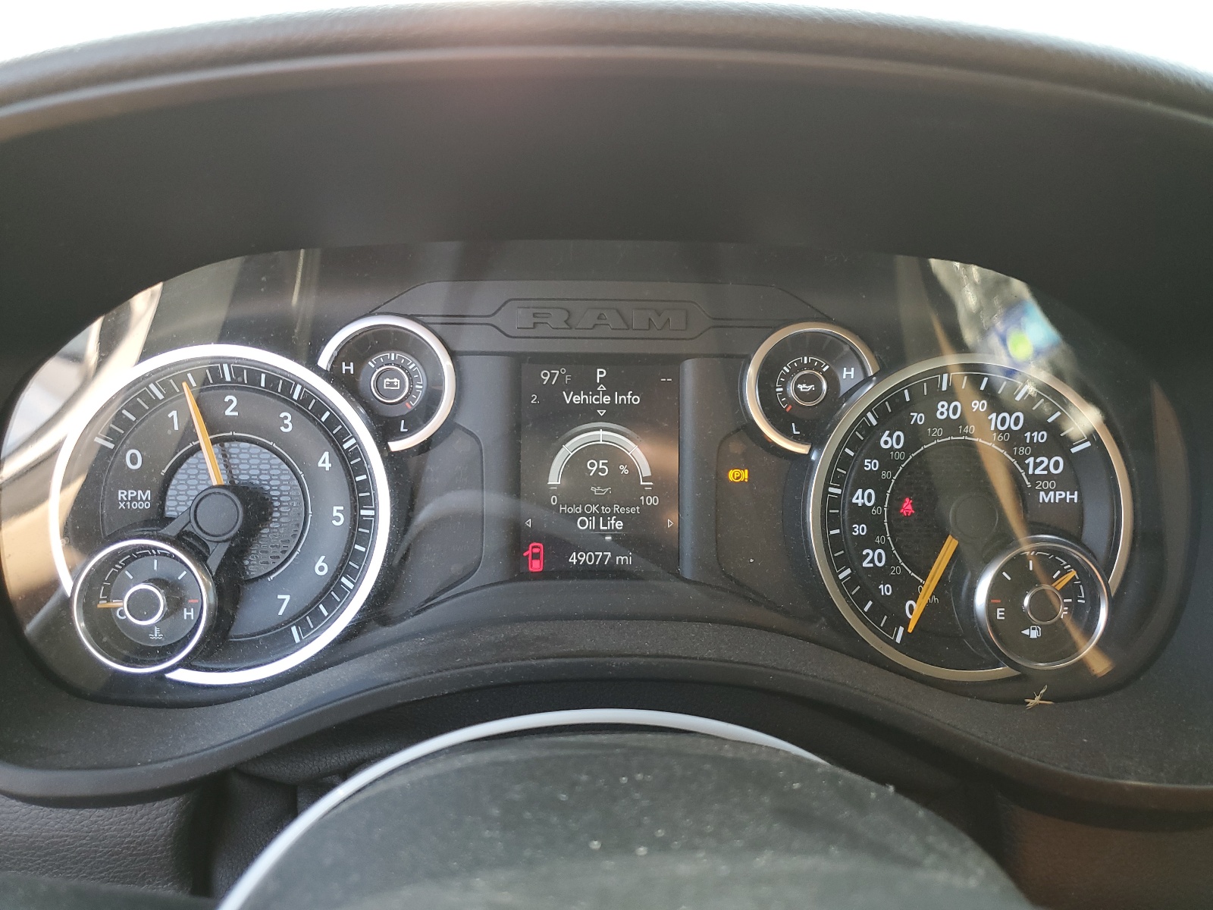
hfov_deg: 67.3
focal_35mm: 26
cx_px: 606
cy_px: 455
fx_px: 911
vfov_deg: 53.1
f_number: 1.5
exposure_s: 1/120
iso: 62
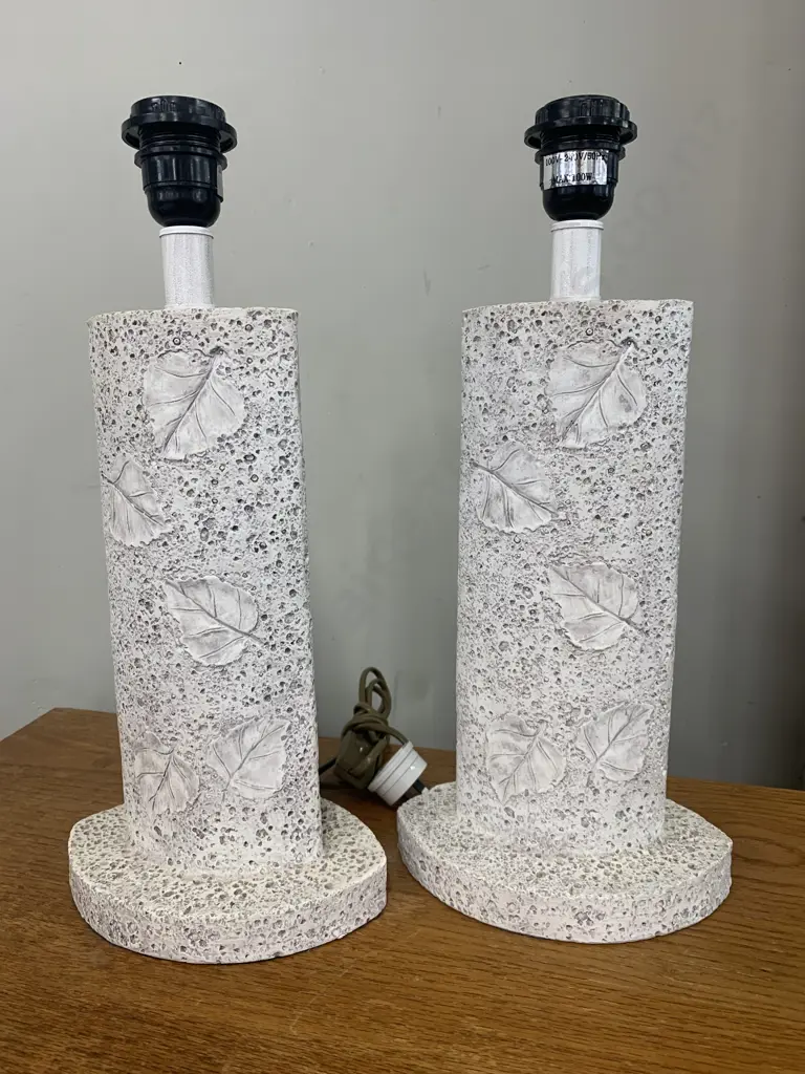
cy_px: 537
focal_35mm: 26
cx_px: 402
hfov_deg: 53.1
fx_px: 806
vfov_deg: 67.3
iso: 80
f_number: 1.8
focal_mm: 4.25
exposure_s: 1/100
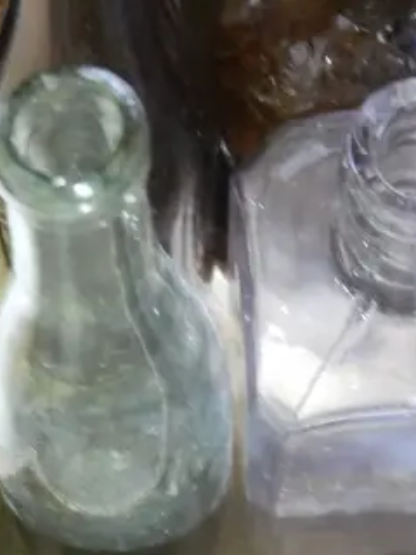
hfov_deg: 11.5
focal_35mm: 128
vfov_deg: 15.3
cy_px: 78
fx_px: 2051
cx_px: 405
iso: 3200
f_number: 4.4
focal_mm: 20
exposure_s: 1/25
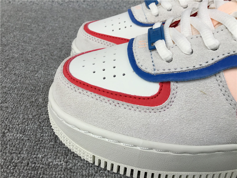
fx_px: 212
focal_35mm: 31
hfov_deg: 58.4
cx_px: 118
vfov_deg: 45.4
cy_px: 89
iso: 25
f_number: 2.4
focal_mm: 3.3
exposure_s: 1/416
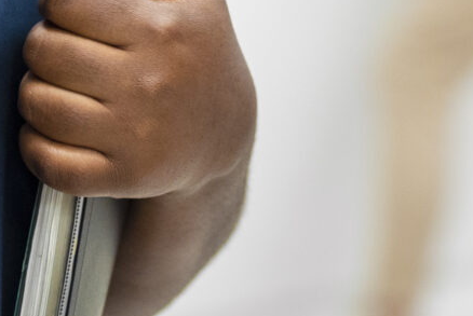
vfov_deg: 4.6
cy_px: -317
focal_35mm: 292
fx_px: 3840
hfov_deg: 7.0
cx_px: 419
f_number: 1.8
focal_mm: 50
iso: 640
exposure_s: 1/200
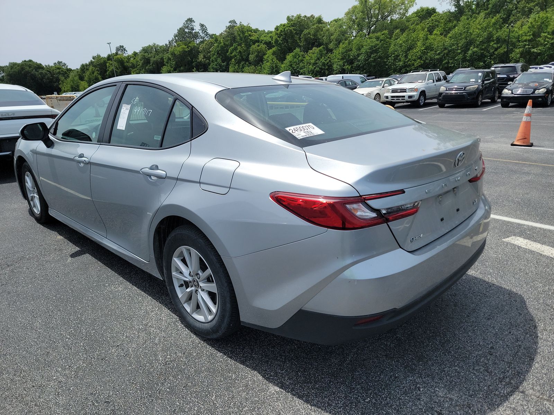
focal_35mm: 24
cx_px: 277
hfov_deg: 71.6
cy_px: 208
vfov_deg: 56.8
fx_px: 384
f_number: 1.8
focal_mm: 6.7
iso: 50
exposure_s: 1/1163
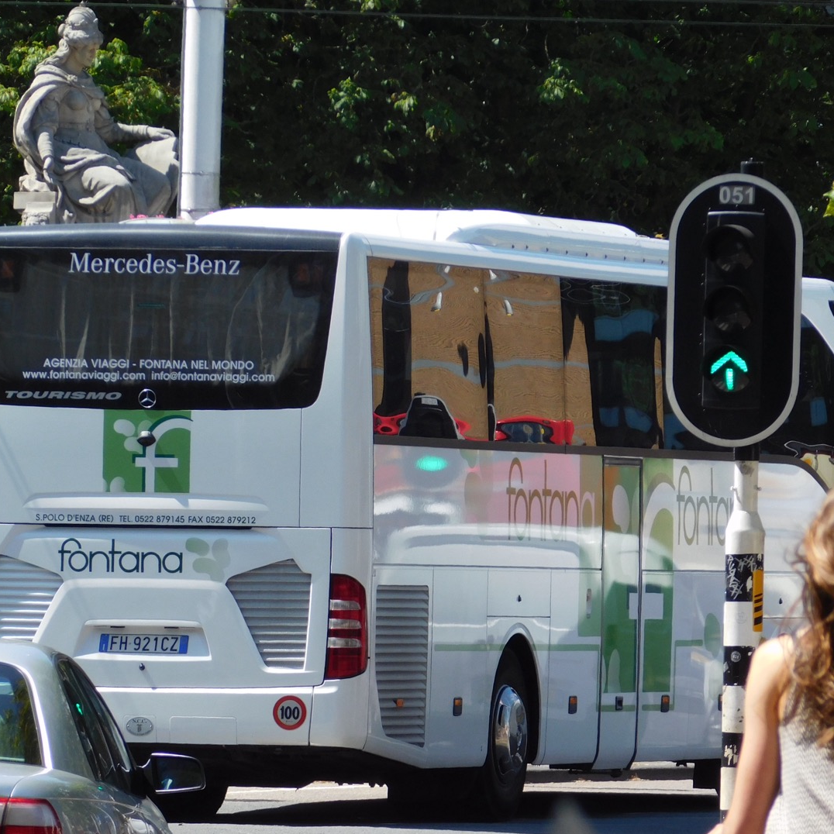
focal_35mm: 466
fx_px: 12702
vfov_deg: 3.8
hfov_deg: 3.8
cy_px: 418
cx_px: 424
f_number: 5.9
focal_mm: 70
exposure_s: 1/320
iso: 125
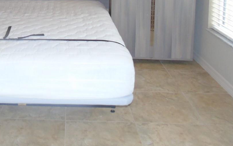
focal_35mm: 52
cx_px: 42
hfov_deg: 37.3
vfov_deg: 23.1
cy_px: -23
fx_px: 330
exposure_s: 1/30
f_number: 3.4
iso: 250
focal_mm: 4.4
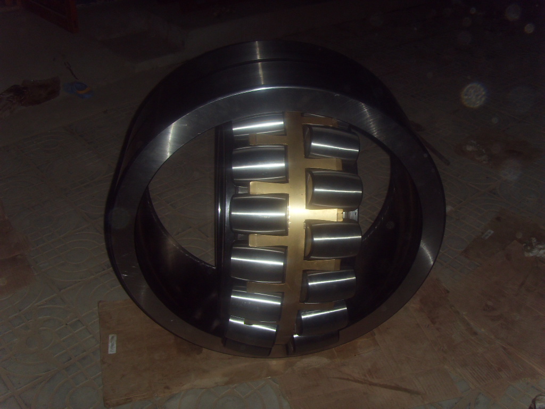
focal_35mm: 39
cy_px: 204
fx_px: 614
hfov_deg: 47.9
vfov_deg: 36.8
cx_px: 272
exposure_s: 1/45
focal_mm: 6.6
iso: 160
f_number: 6.2
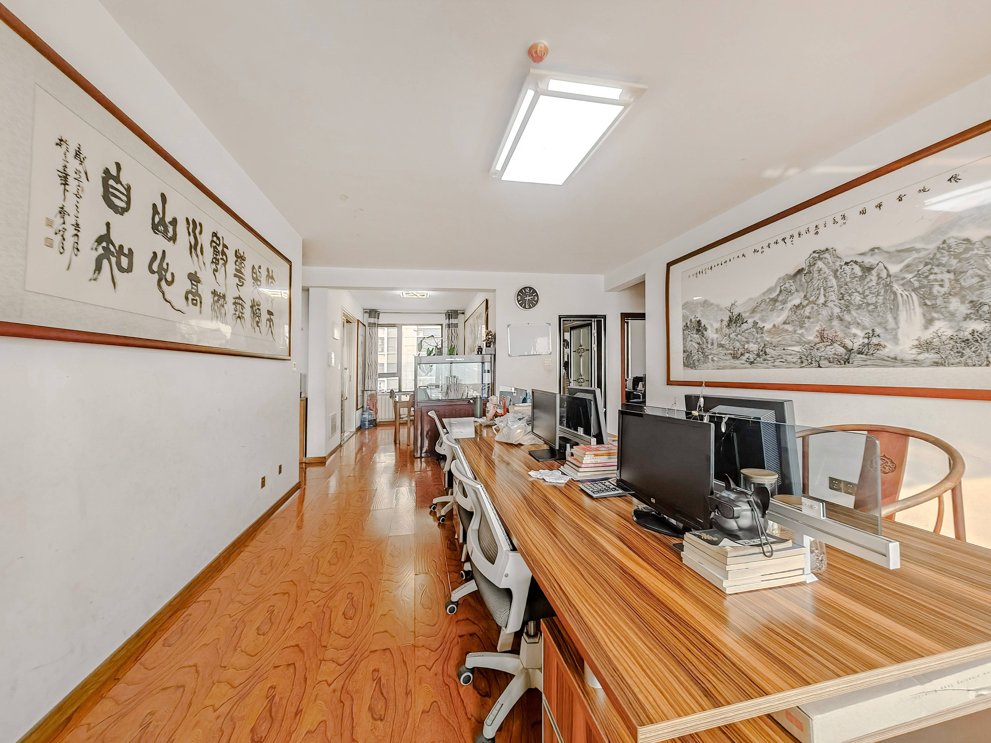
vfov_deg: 89.9
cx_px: 496
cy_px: 372
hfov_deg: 106.2
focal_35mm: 13
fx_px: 372
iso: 160
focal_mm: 1.82
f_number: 2
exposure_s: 1/50
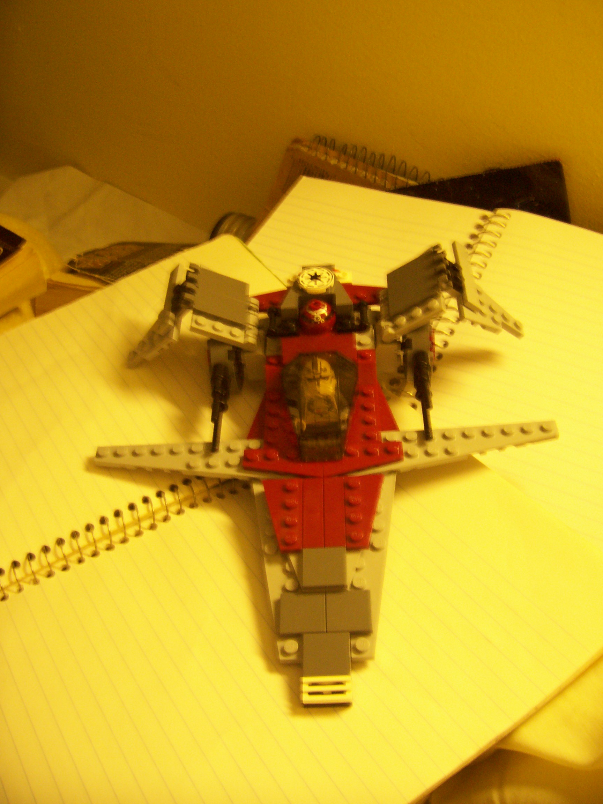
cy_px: 402
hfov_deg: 41.8
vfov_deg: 54.0
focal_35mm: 34
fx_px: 790
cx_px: 302
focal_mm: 5.6
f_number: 2.7
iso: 160
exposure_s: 1/8
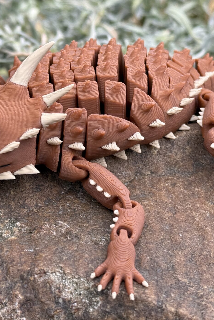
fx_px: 811
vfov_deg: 22.3
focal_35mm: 91
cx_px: 85
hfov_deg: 15.0
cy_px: 120
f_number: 1.78
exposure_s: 1/601
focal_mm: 6.76
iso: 64
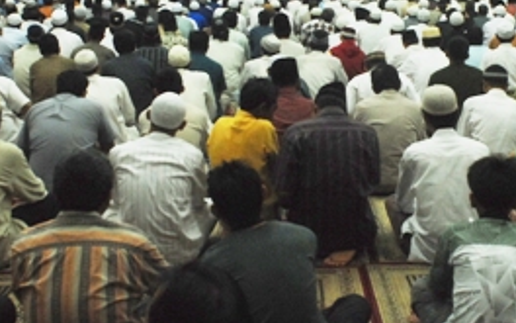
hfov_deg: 38.5
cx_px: 336
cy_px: 117
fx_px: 731
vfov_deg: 24.8
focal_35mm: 52
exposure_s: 1/30
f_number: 5.6
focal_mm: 20
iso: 800
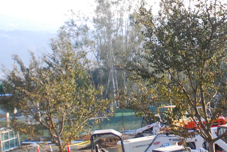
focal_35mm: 84
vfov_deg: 16.2
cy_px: 41
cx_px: 150
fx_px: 530
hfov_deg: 24.1
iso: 1250
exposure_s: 1/800
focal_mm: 18
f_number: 4
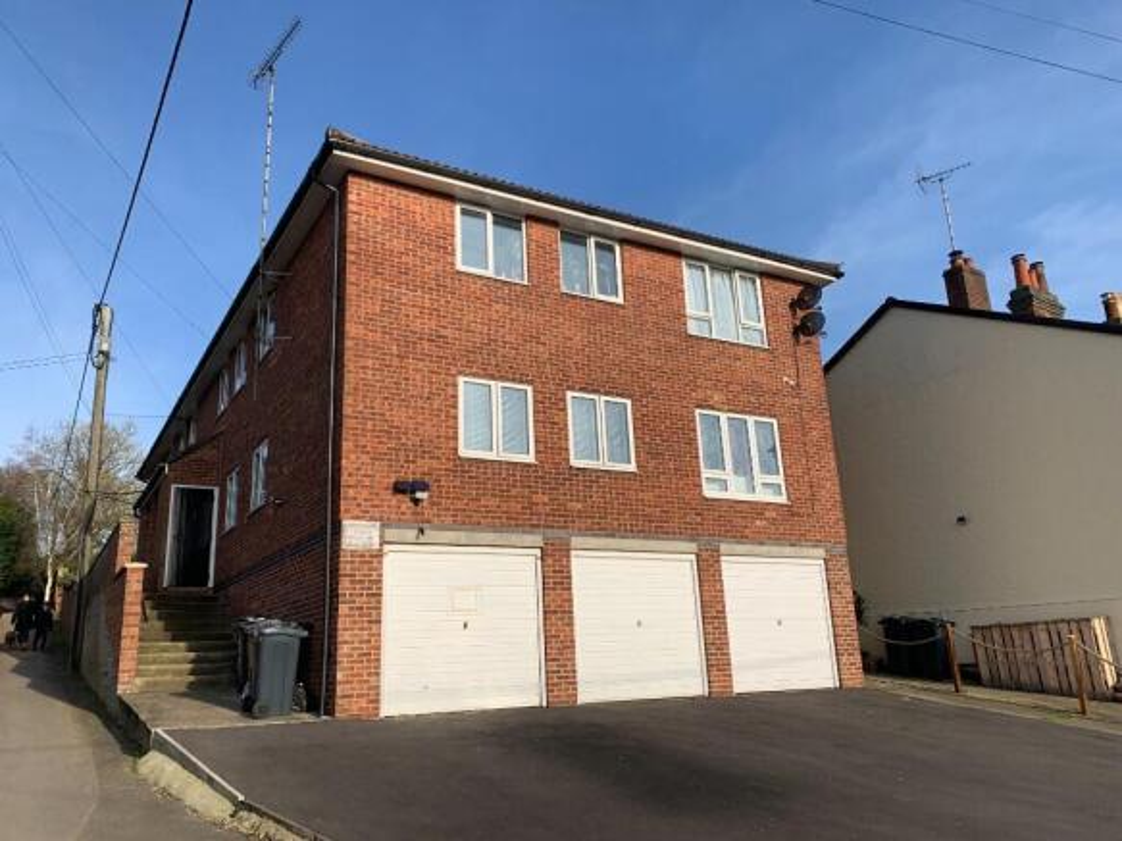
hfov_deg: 67.3
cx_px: 561
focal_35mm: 26
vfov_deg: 53.0
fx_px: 843
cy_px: 420
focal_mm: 4.25
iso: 25
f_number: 1.8
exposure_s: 1/2114
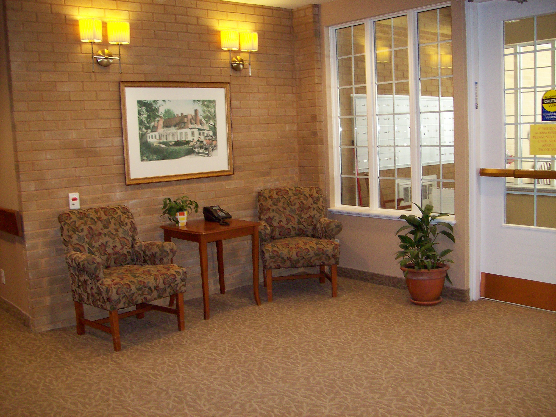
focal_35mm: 36
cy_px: 208
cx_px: 278
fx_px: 578
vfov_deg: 39.6
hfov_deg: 51.4
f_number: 2.7
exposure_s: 1/64
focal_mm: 6
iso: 140
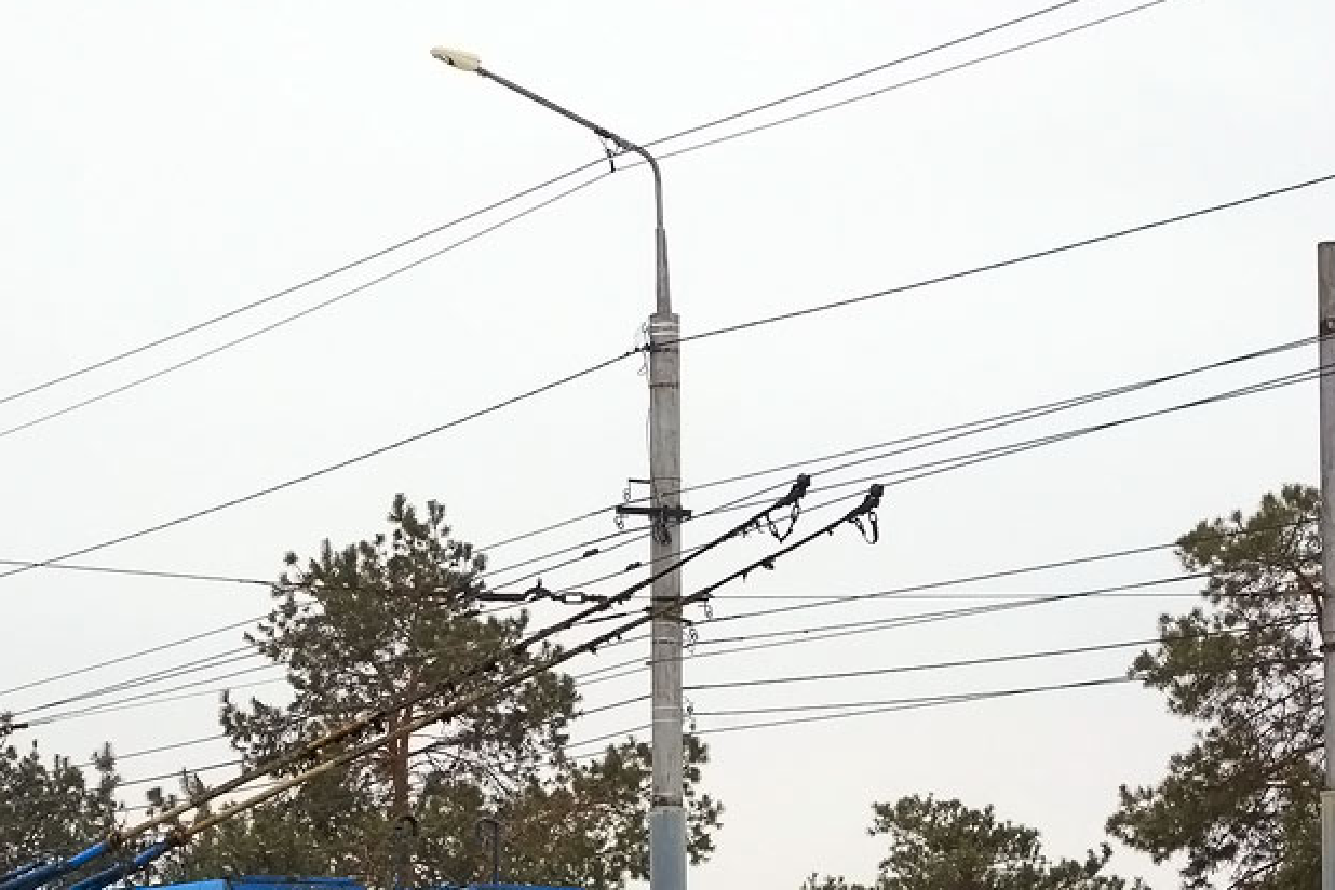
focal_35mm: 99
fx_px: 3671
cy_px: 838
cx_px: 222
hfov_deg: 20.3
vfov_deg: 13.7
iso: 125
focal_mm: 19.1
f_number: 5.6
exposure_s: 1/500
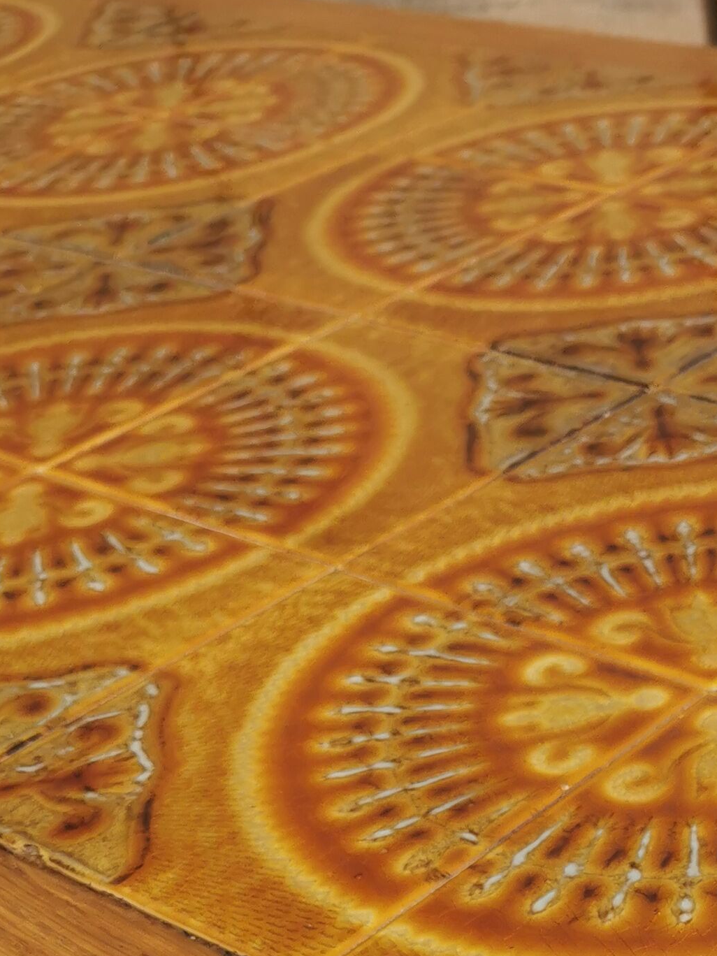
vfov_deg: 24.3
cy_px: 1179
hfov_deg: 19.5
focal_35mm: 72
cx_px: 809
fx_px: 1988
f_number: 1.8
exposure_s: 1/146
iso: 50
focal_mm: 5.58
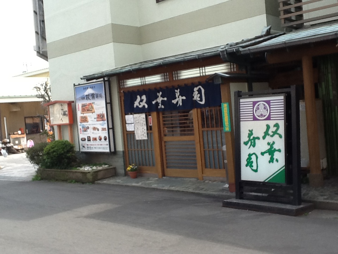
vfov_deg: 32.9
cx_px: 169
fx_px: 430
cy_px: 127
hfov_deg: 42.9
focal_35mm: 44
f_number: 2.4
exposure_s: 1/486
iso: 40
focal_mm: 2.03
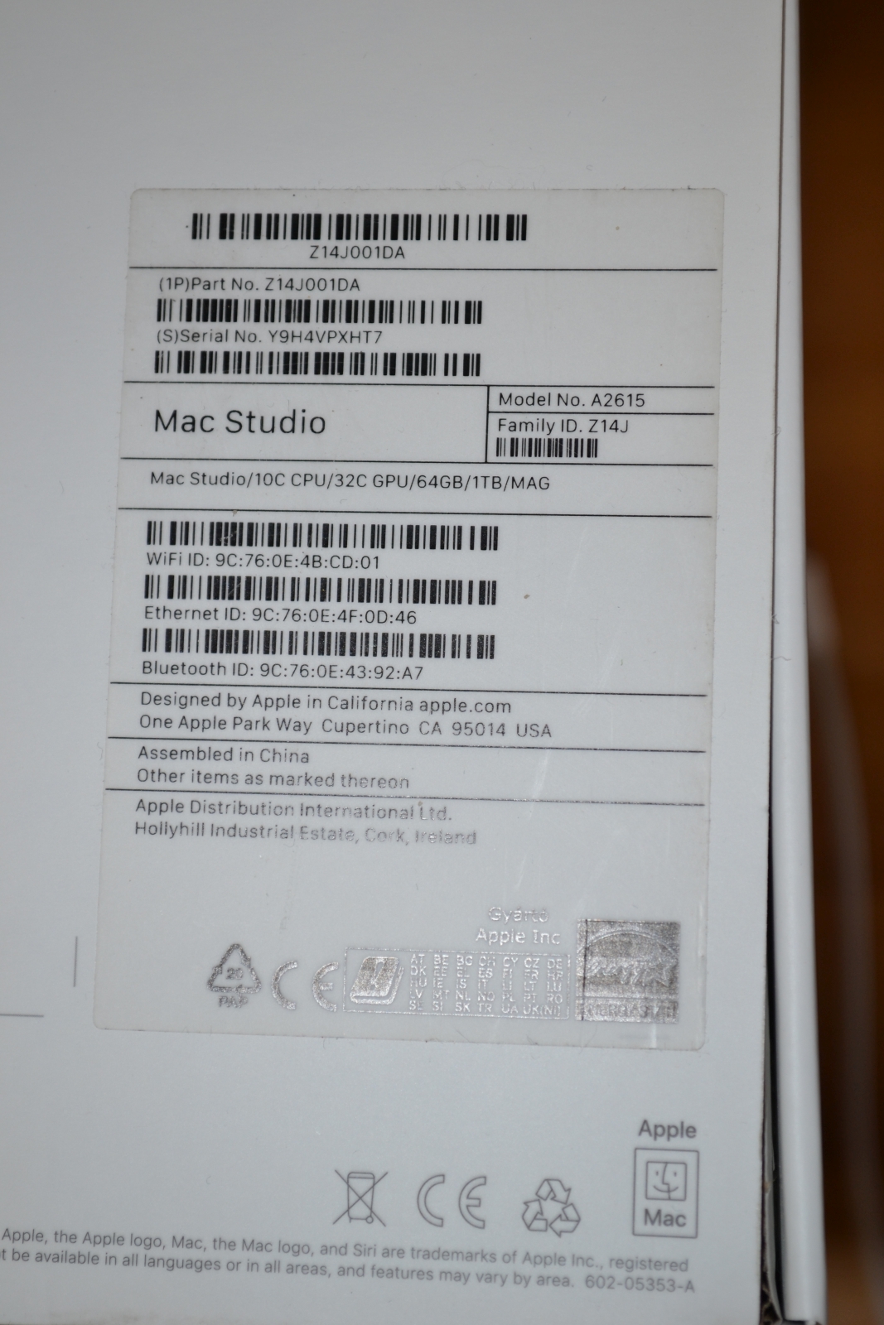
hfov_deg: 18.2
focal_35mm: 75
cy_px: 662
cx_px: 442
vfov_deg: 27.0
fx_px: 2762
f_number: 5.6
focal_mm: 50
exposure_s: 1/60
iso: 220
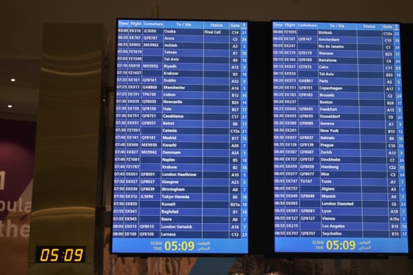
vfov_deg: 25.0
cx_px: 213
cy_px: 146
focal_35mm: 54
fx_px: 619
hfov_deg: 36.9
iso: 100
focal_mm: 50
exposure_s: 1/10
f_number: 6.3
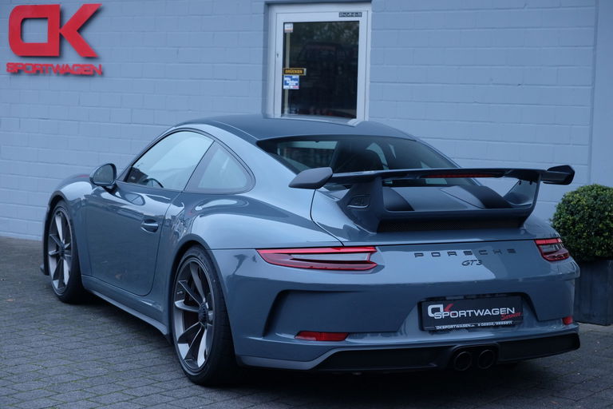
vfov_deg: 17.3
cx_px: 306
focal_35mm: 79
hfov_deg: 25.7
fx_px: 1345
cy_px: 204
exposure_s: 1/42
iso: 800
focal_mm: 52.7
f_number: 4
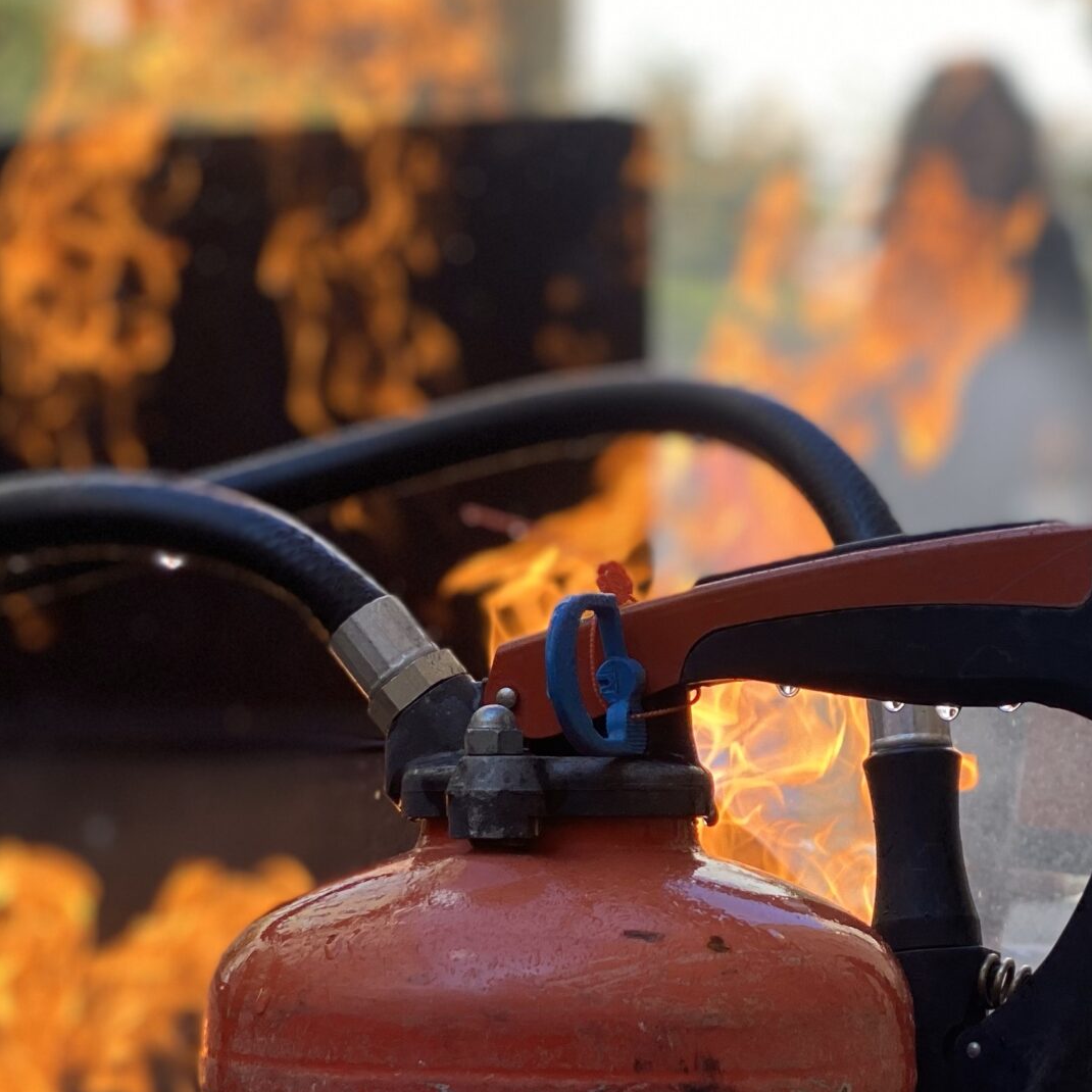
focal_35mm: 110
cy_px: 757
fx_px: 3926
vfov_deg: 15.8
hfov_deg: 15.8
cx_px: 554
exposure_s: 1/266
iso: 20
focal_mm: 6
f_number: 2
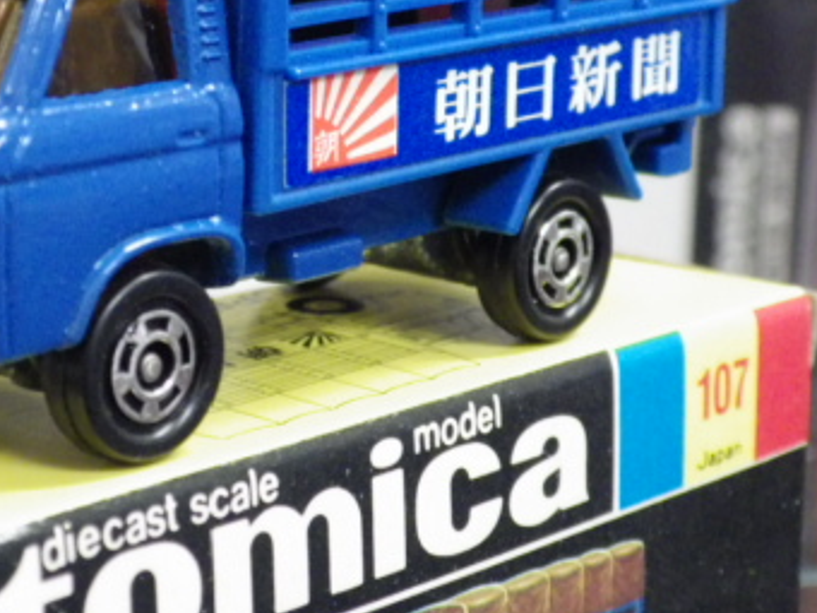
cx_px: 211
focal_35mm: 111
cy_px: 147
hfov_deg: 17.6
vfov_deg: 13.3
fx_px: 2620
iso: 1000
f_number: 4
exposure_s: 1/25
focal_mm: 10.7
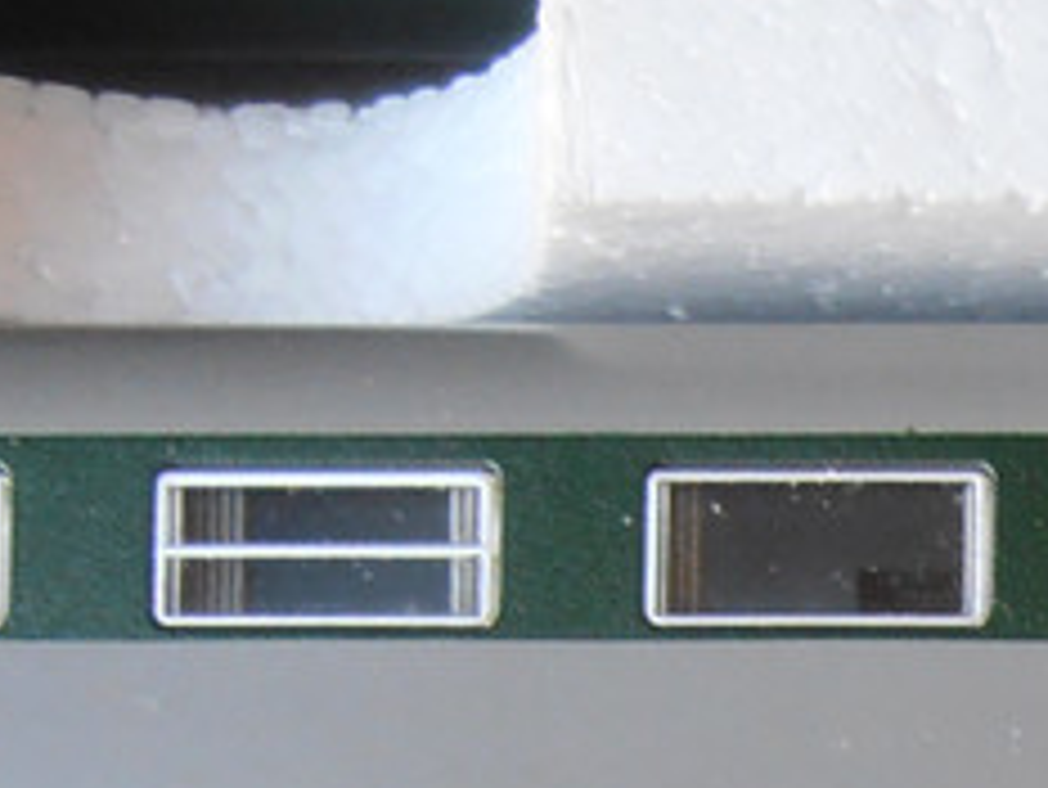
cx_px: 1621
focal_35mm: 110
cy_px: 1180
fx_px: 3332
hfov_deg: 16.2
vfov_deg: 12.8
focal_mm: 4.2
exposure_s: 1/30
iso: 100
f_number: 3
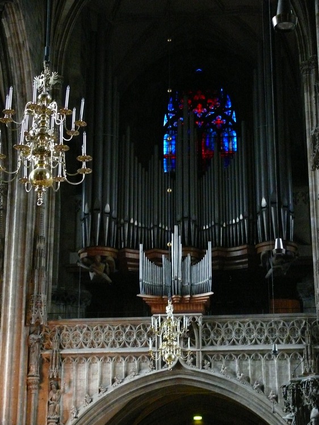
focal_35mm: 72
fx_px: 885
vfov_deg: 27.0
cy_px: 212
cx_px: 160
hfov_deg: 20.4
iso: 800
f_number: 3.2
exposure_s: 1/13
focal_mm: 15.2
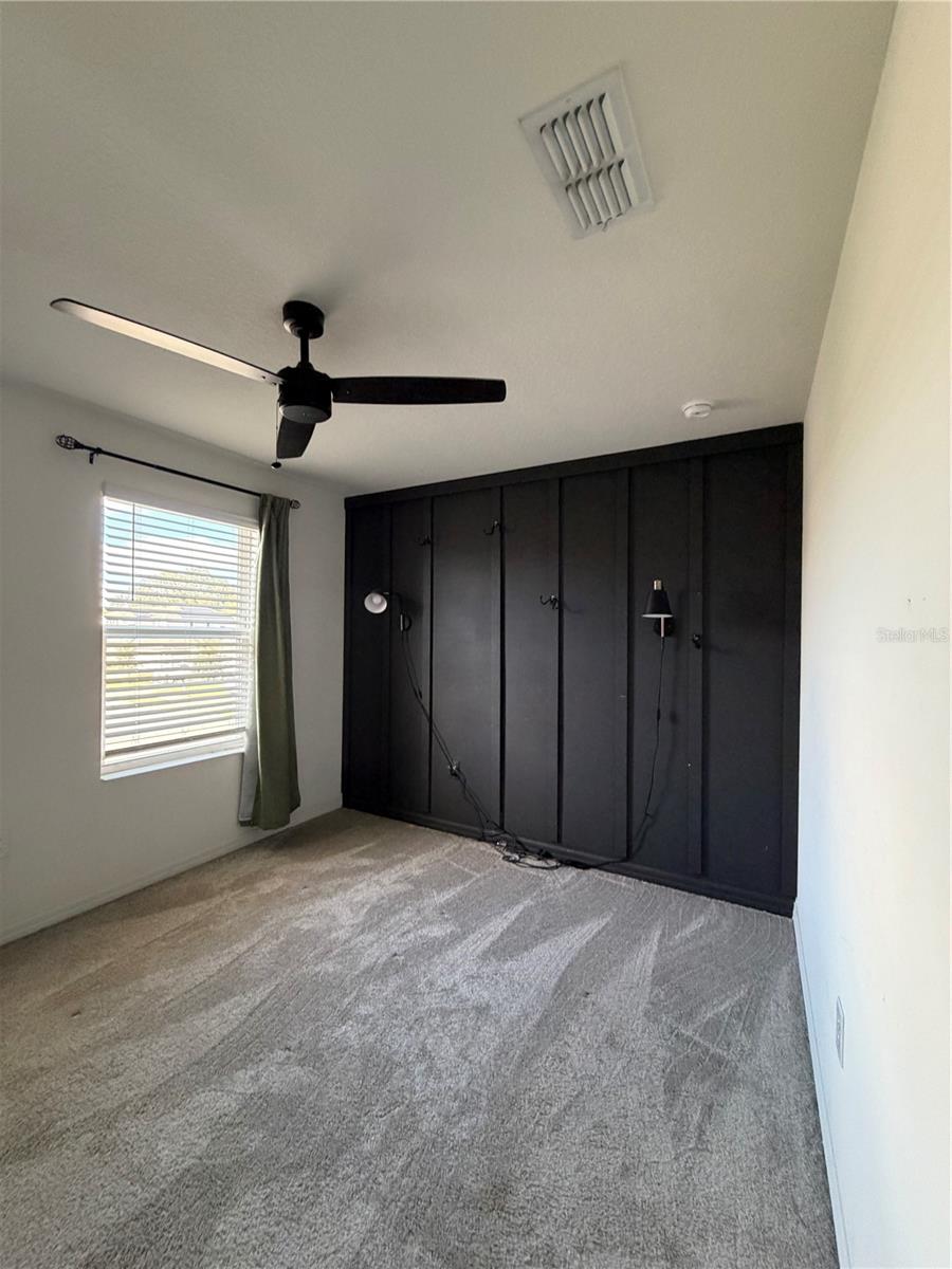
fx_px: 513
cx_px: 476
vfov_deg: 102.1
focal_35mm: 14
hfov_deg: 85.7
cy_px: 634
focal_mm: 2.22
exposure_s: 1/60
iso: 400
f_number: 2.2
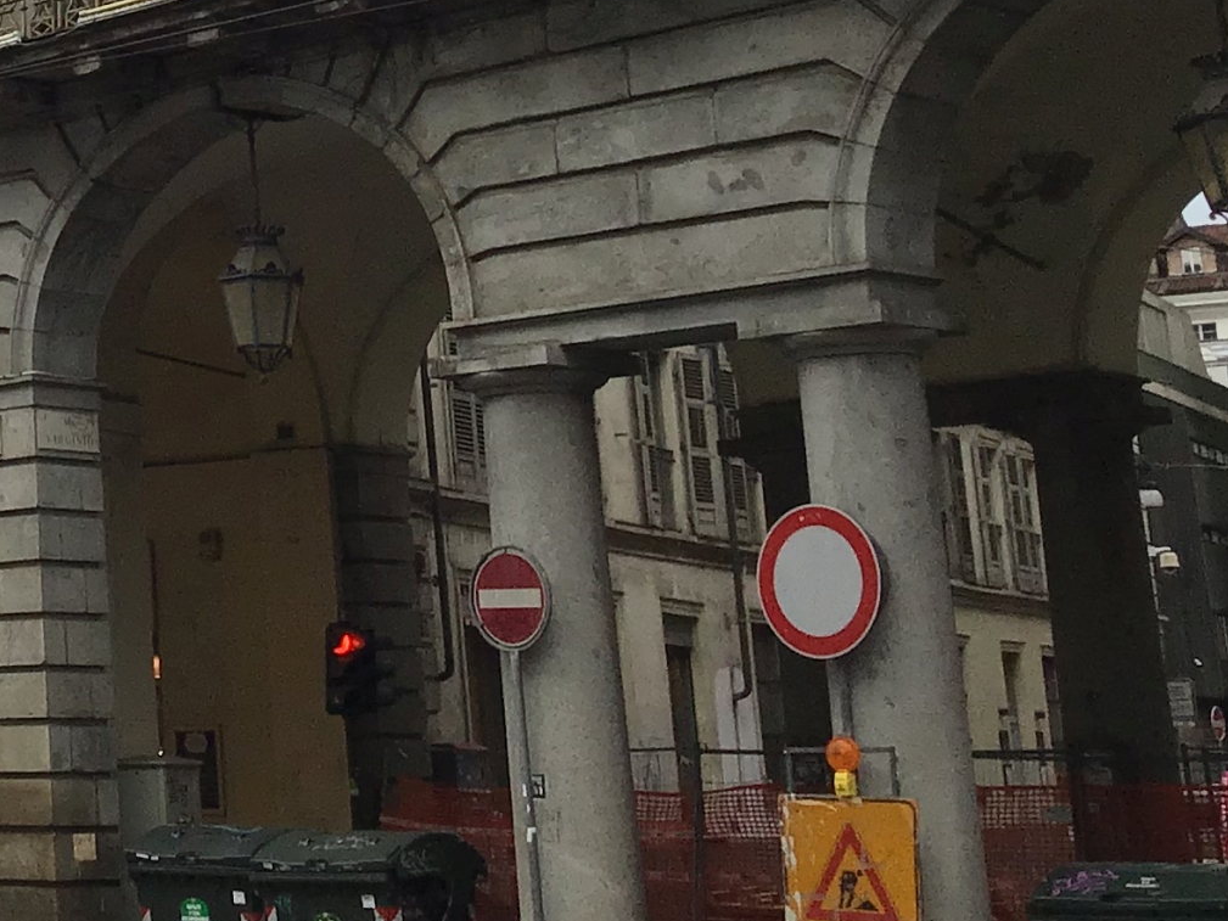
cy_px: -32
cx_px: -363
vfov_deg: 16.8
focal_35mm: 86
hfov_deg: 20.8
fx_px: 3051
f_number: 2.4
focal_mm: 3.3
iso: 25
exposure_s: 1/108
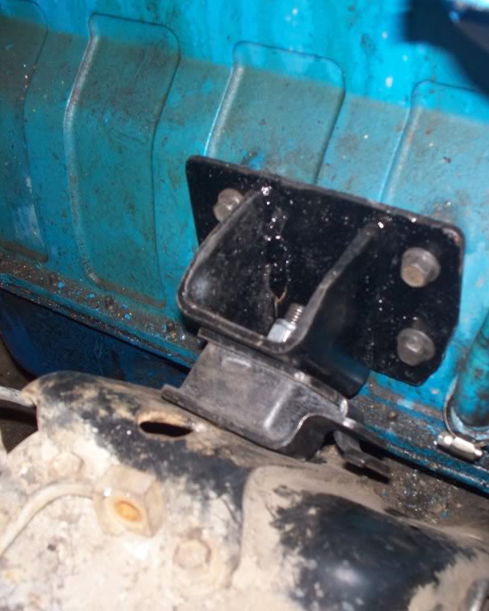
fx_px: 850
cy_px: 305
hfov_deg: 32.0
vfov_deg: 39.5
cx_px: 275
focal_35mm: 47
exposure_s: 1/30
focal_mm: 7.54
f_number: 2.8
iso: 200
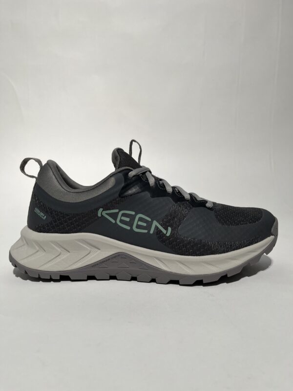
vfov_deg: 67.3
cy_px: 196
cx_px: 146
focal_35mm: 26
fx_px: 293
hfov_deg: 53.1
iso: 50
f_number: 1.6
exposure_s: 1/358
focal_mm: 5.1
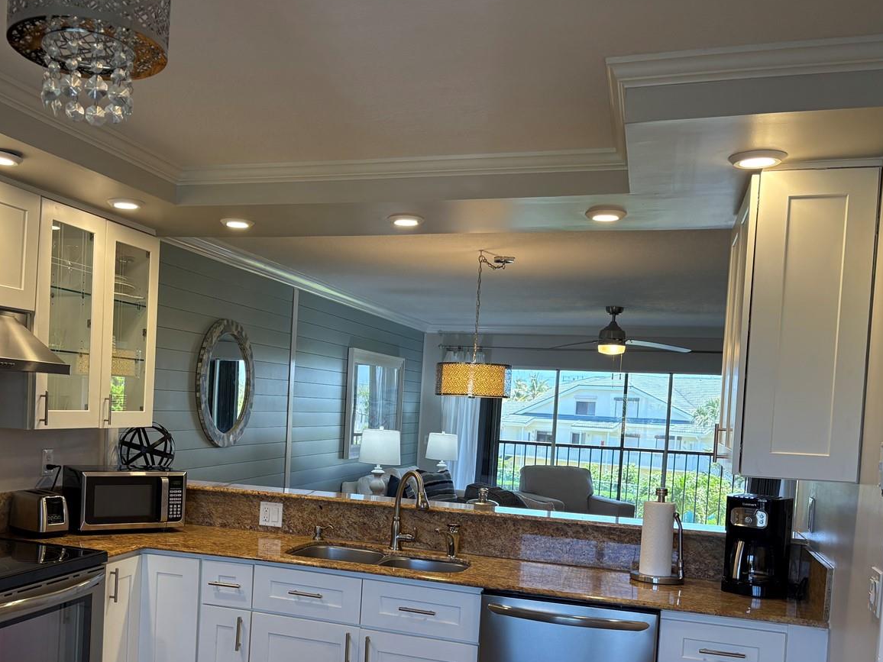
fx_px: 918
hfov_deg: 50.6
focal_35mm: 36
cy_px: 447
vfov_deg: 39.1
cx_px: 305
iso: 100
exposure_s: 1/148
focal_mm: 5.96
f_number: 1.6
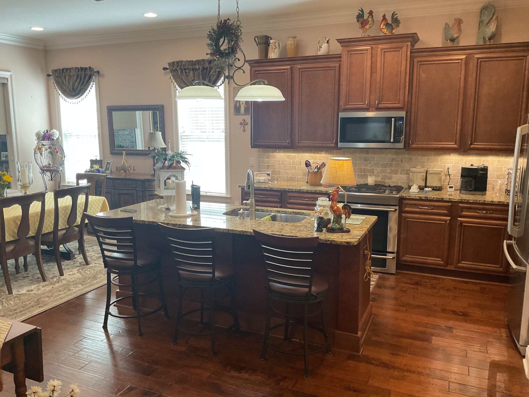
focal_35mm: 29
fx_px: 443
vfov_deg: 48.2
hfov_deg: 61.7
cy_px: 198
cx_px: 264
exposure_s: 1/60
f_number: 1.8
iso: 100
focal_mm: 3
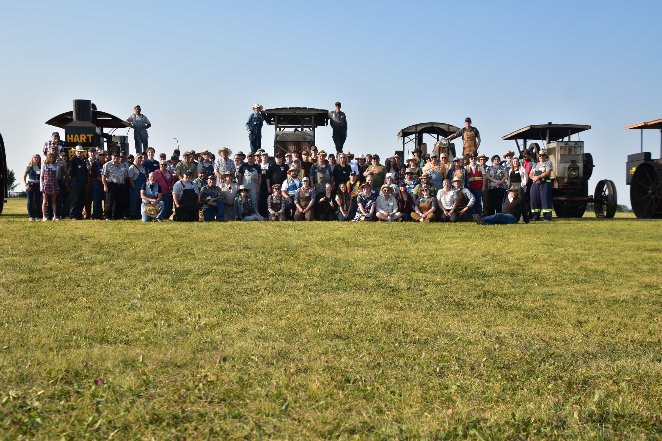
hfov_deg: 10.2
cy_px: 220
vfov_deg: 6.8
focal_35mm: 202
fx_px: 3723
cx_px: 331
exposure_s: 1/250
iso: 100
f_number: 10
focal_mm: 135
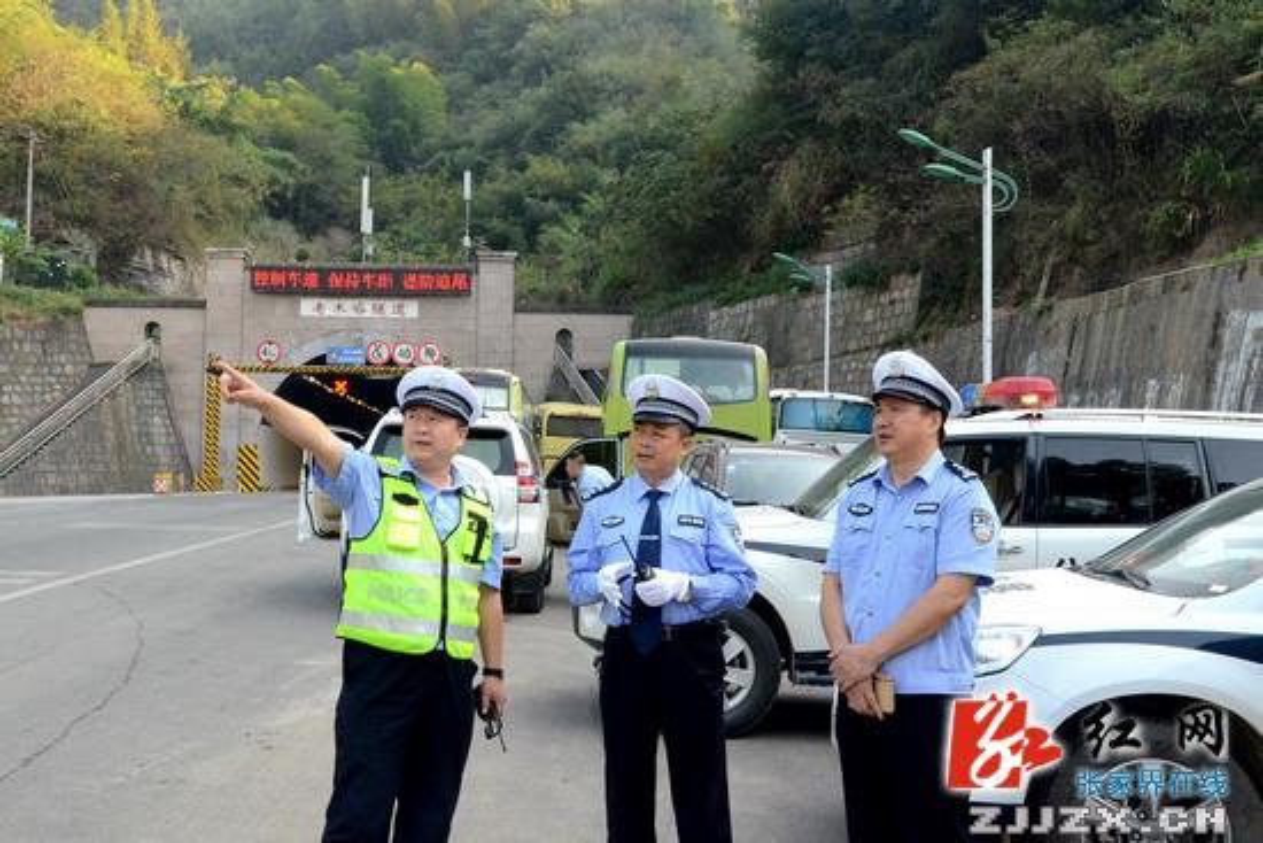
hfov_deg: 51.3
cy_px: 422
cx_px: 632
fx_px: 1316
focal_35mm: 38
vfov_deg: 35.5
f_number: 11
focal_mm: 25
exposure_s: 1/500
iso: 3200
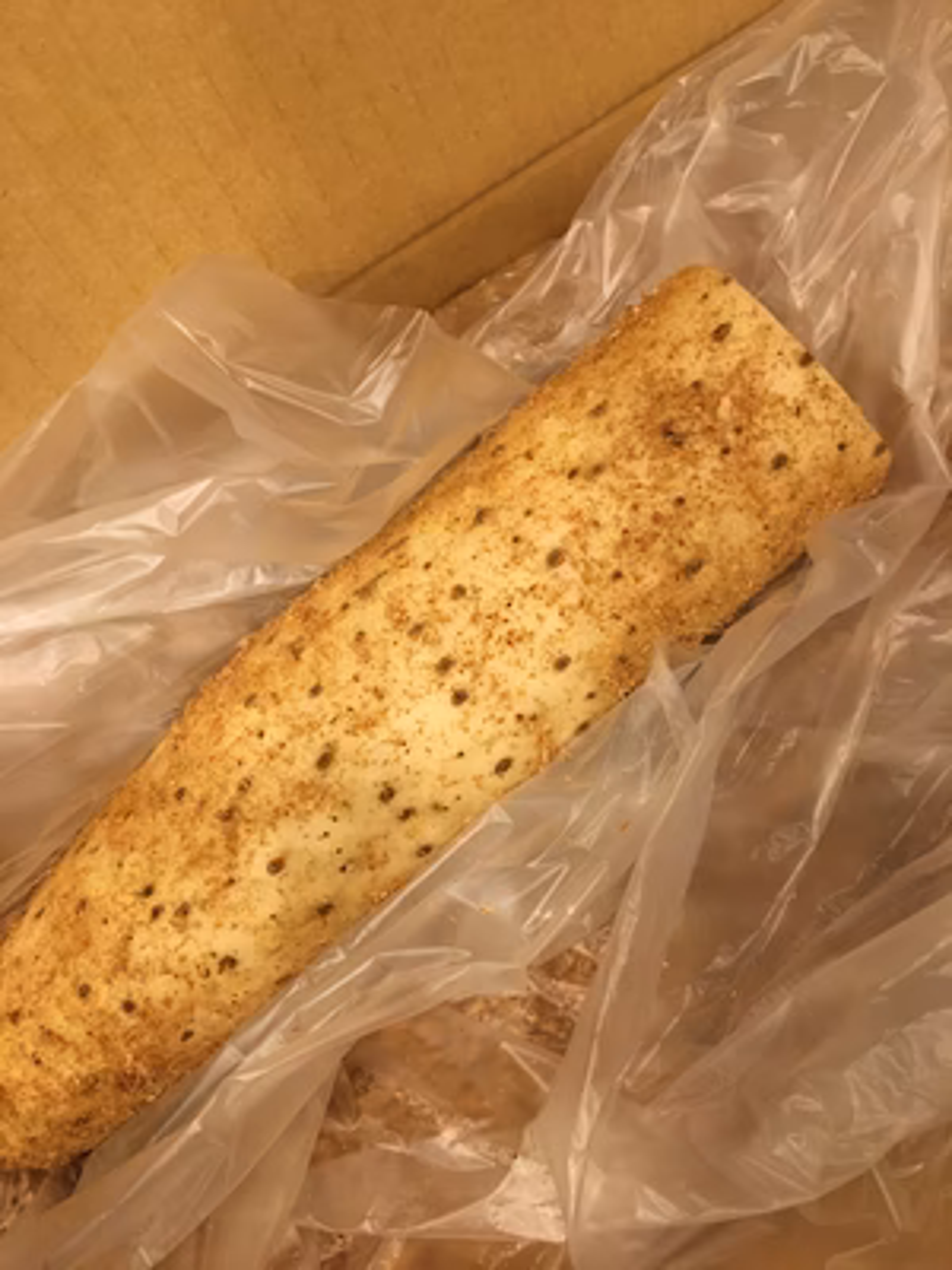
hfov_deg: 48.2
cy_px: 635
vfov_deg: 61.7
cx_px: 476
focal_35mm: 29
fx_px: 1063
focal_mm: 4.15
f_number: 2.2
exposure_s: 1/33
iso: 200
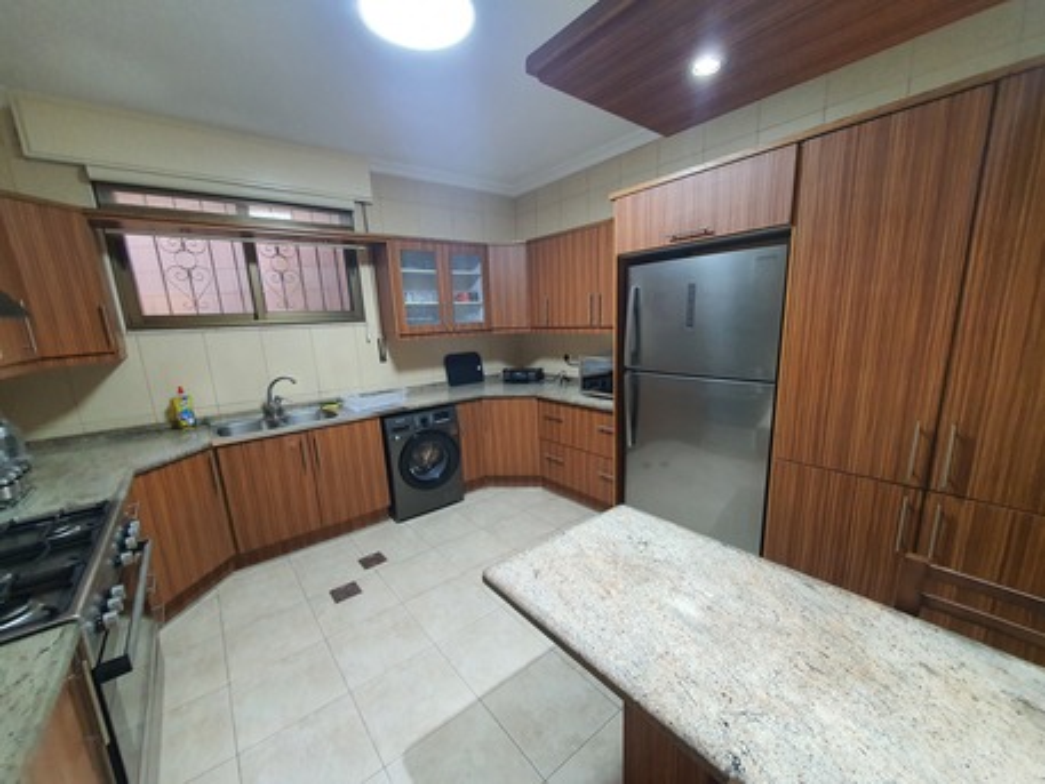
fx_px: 393
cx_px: 522
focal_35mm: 13
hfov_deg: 106.2
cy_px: 392
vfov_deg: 89.9
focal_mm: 1.8
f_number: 2.2
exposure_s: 1/50
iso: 200
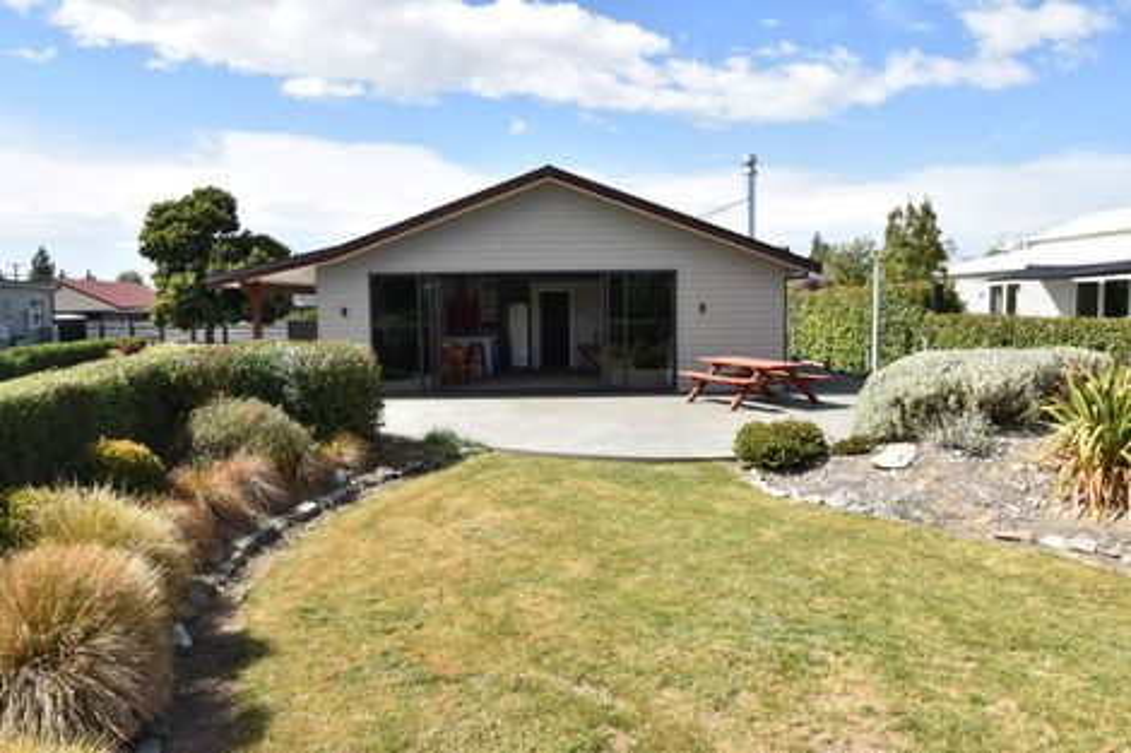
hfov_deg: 73.8
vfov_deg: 53.1
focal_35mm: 24
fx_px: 754
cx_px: 566
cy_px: 376
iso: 200
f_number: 10
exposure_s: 1/400
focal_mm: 16
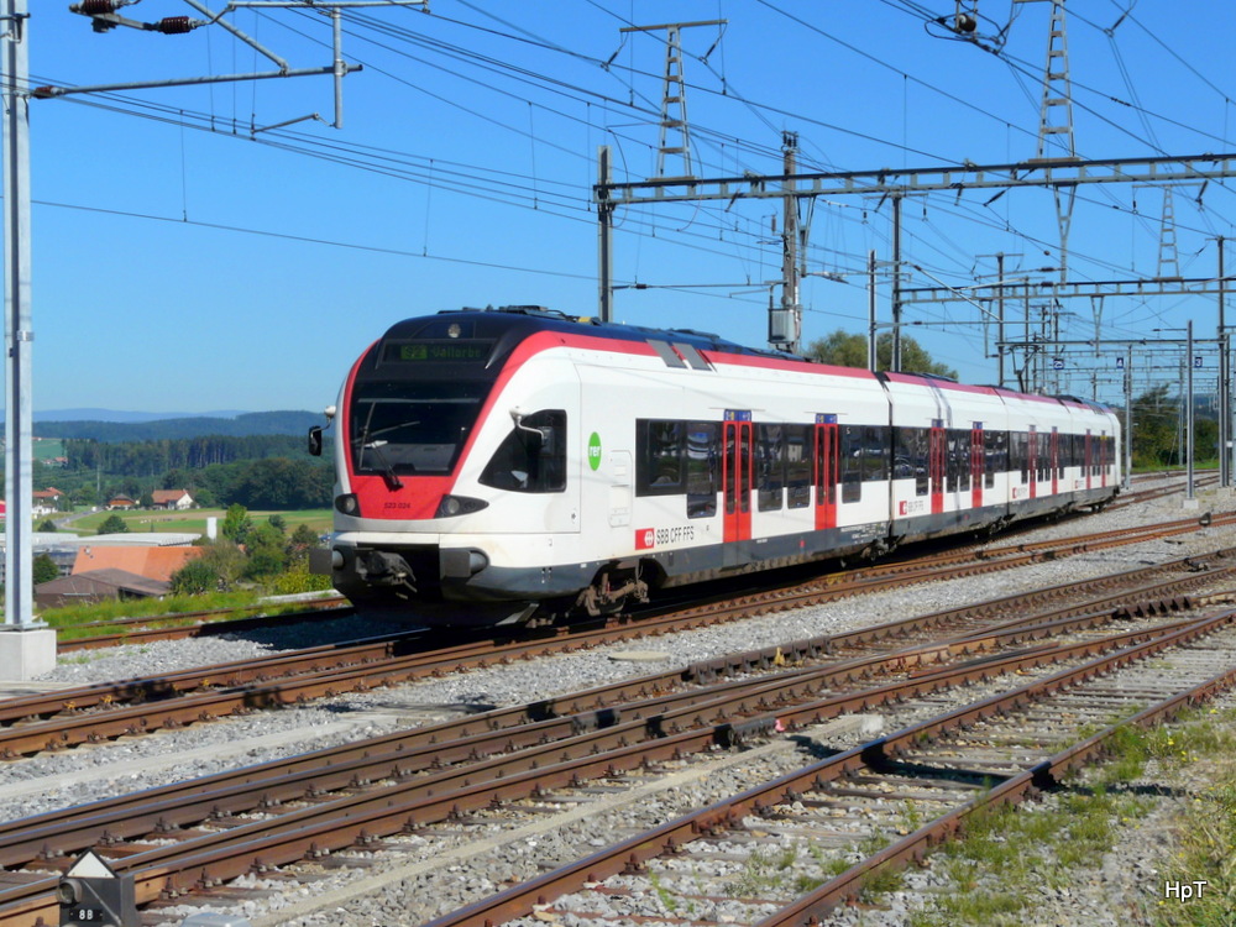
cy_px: 464
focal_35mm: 67
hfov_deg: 29.0
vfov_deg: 21.9
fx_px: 2392
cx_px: 618
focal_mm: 11.1
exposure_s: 1/500
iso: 100
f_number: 6.3
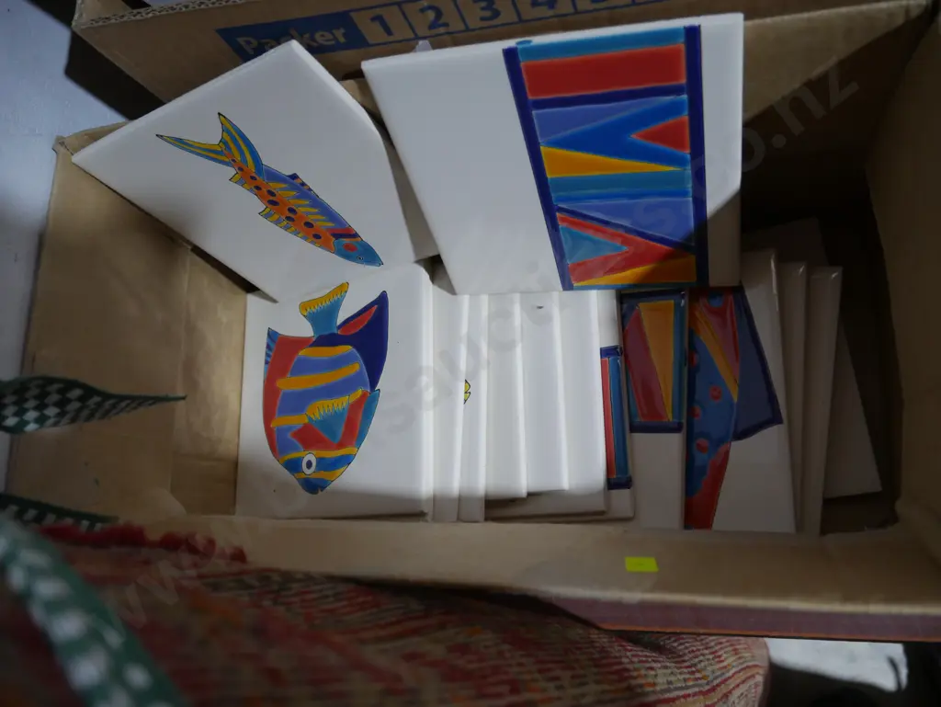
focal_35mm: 28
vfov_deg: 49.8
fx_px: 762
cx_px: 470
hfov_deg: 63.4
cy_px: 354
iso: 800
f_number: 3.5
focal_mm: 14
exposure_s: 1/60
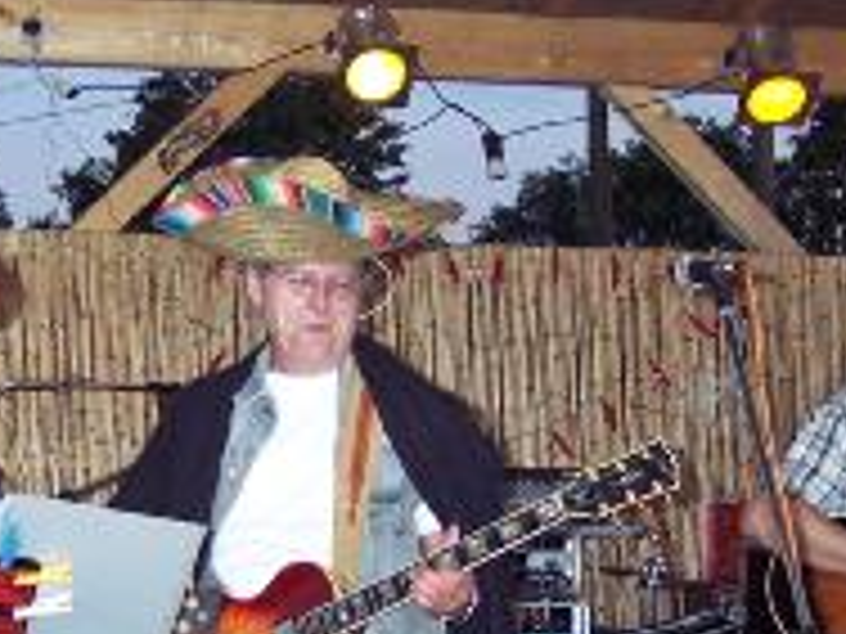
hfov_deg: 18.7
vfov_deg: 14.2
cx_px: 189
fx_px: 2542
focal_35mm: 104
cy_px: 443
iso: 140
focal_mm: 8
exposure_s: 1/60
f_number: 2.8
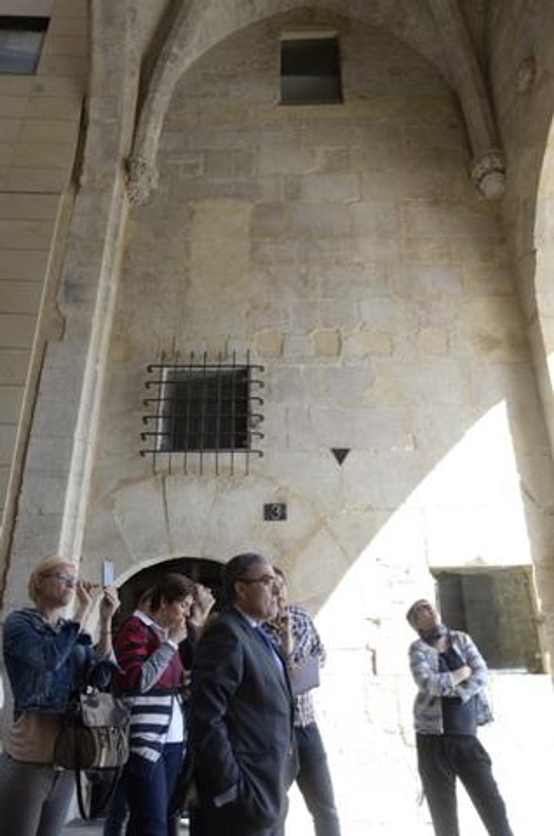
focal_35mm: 24
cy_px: 418
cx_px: 277
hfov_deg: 52.9
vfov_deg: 73.8
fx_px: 556
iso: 500
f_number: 5.6
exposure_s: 1/250
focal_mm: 24
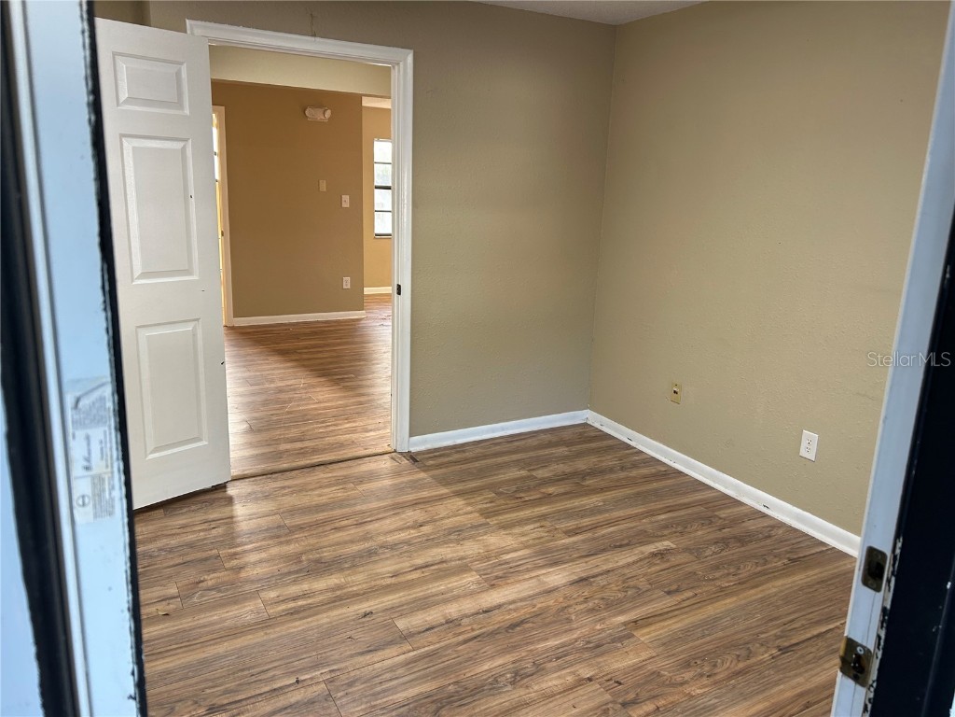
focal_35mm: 26
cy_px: 358
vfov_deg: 53.1
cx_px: 478
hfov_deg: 67.3
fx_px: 717
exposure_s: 1/124
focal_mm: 5.7
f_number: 1.5
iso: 64
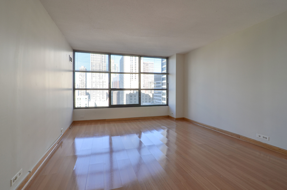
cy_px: 95
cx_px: 144
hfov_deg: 95.1
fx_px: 131
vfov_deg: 71.8
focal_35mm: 16
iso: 100
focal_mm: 11
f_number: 11
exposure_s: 1/13
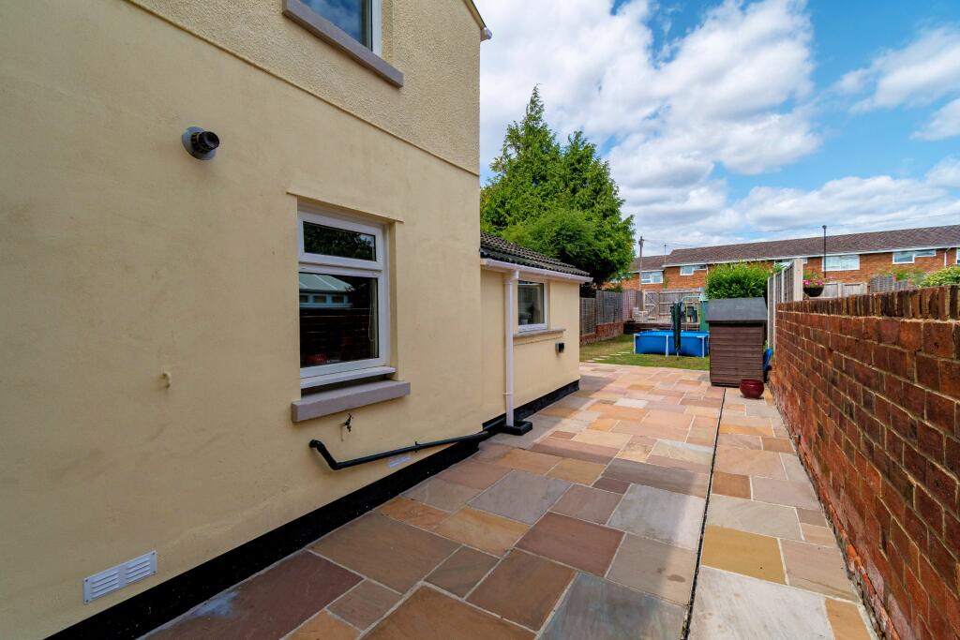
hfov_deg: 100.4
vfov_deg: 77.3
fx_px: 400
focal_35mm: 15
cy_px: 320
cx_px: 480
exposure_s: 1/2000
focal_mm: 10
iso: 320
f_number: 7.1
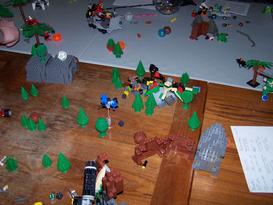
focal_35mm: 38
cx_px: 136
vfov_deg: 37.7
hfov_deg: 49.0
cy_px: 102
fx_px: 300
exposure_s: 1/60
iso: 140
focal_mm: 6.3
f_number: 2.8
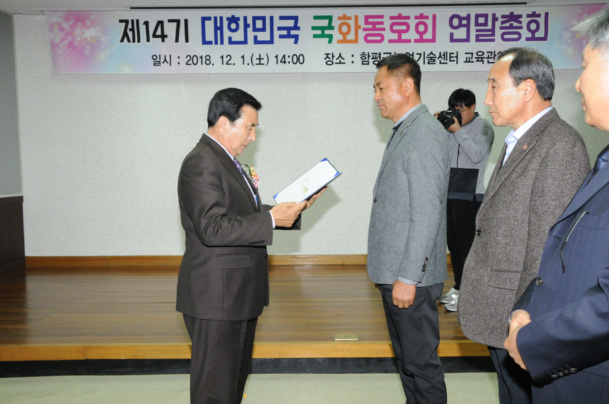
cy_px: 202
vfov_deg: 39.9
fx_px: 558
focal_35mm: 33
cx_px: 304
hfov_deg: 57.3
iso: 1000
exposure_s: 1/60
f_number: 7.1
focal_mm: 22
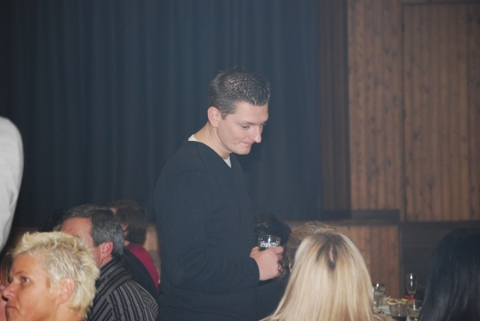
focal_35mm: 120
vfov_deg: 11.4
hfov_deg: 17.0
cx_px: 240
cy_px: 160
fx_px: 1601
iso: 560
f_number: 4.5
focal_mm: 80
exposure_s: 1/60
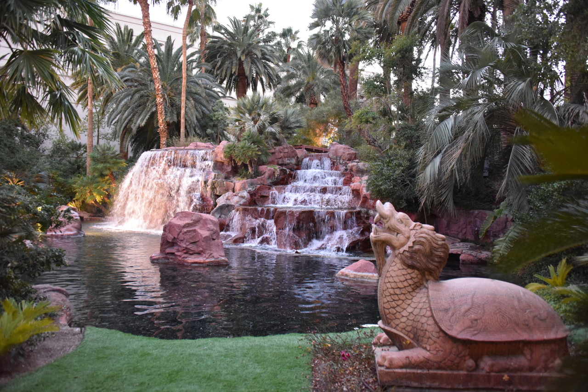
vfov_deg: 46.4
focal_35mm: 28
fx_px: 457
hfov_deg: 65.5
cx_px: 294
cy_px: 196
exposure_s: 1/60
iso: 5000
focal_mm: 28
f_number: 3.5
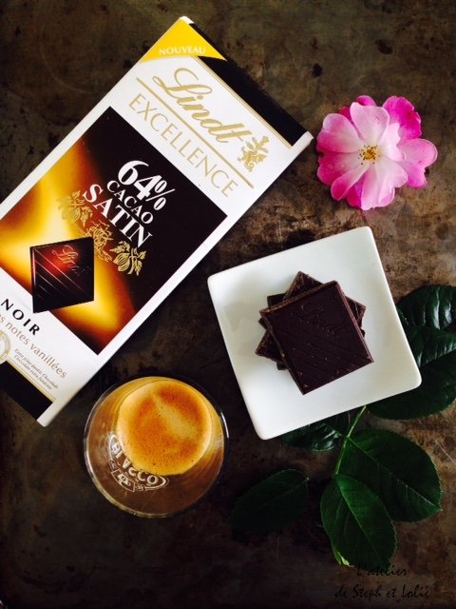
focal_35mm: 33
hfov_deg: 42.9
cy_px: 304
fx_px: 580
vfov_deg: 55.4
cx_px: 228
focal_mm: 4.12
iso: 50
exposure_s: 1/40
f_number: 2.4
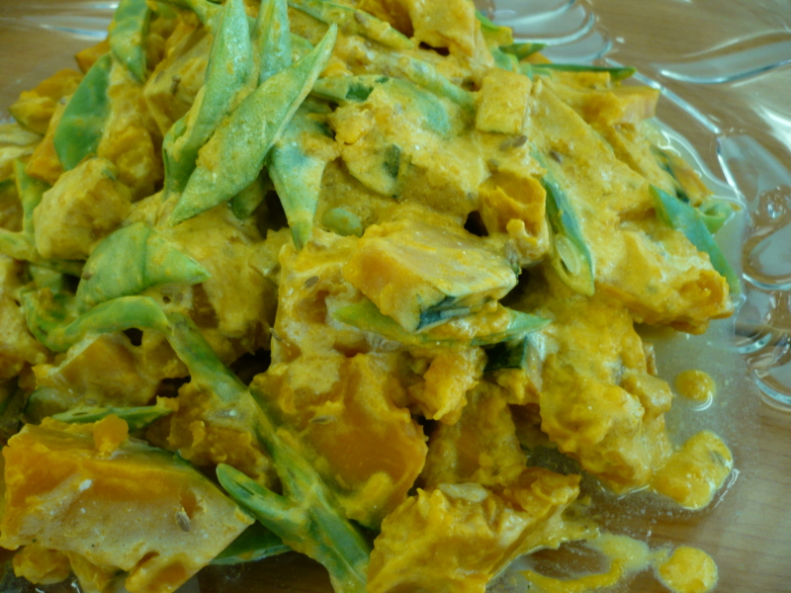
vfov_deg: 40.7
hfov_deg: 52.6
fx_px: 800
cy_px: 296
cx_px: 396
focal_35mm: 35
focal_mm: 5.8
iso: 160
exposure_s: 1/30
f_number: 2.8
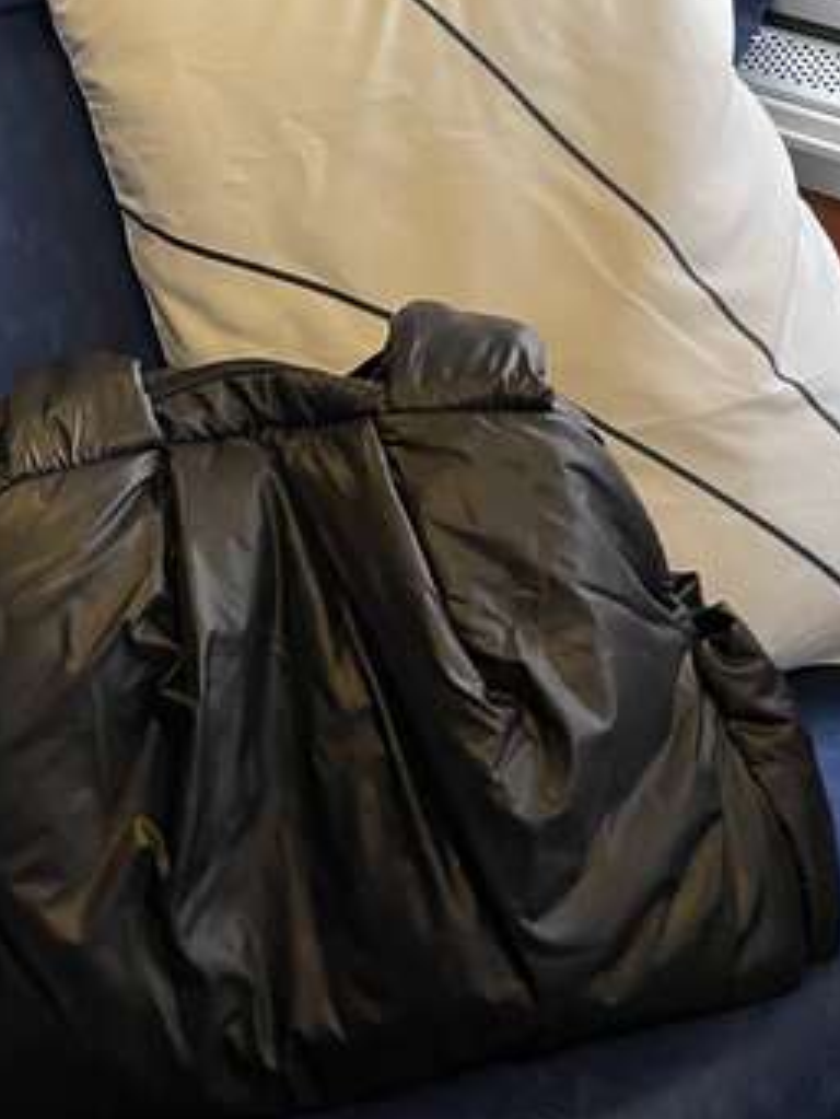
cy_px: 184
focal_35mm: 61
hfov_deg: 23.5
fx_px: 1972
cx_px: 105
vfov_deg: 30.7
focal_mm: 5.1
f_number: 1.6
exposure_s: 1/40
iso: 500
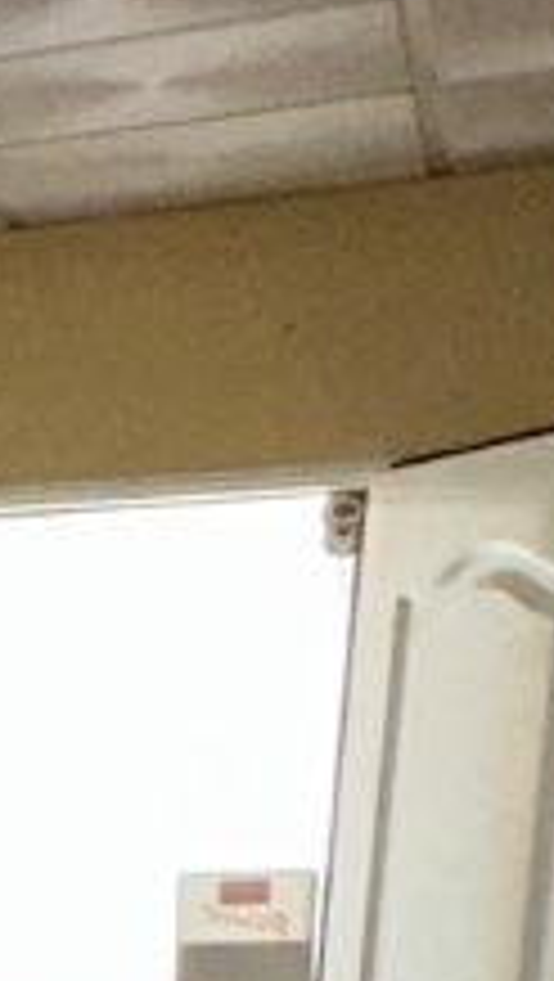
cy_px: 1179
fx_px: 2736
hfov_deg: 7.9
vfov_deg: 19.2
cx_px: -1601
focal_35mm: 105
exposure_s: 1/121
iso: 80
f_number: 2.2
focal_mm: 2.22
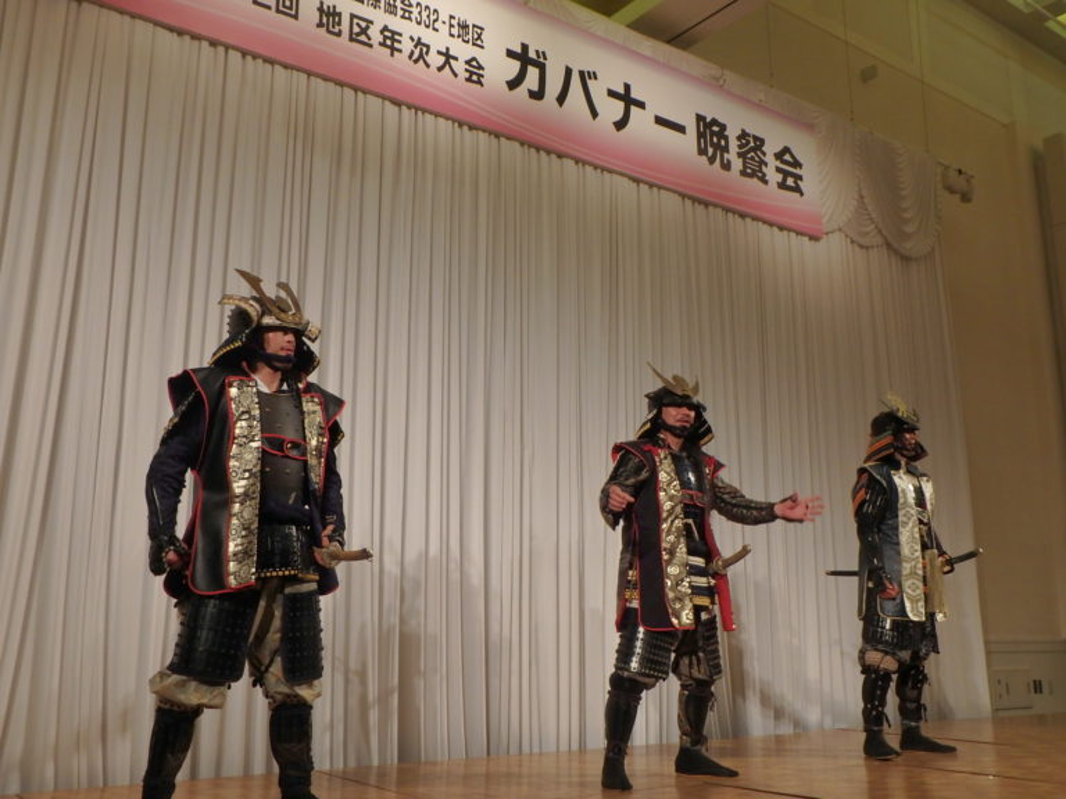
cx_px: 533
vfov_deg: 41.8
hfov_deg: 54.0
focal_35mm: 34
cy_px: 400
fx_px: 1047
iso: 200
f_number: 4.9
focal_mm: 6
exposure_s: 1/60
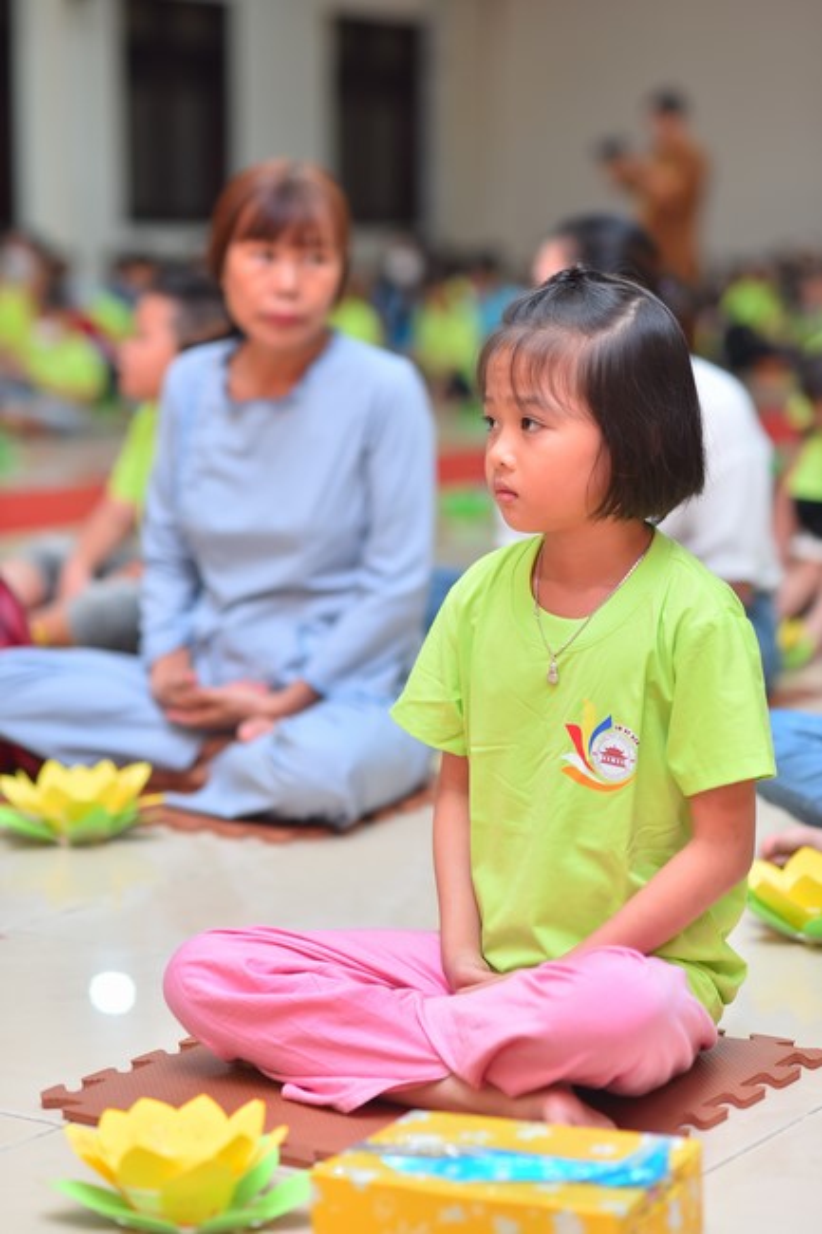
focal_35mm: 85
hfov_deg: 16.1
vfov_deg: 23.9
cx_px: 411
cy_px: 617
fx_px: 2913
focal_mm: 85
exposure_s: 1/100
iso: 500
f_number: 2.8
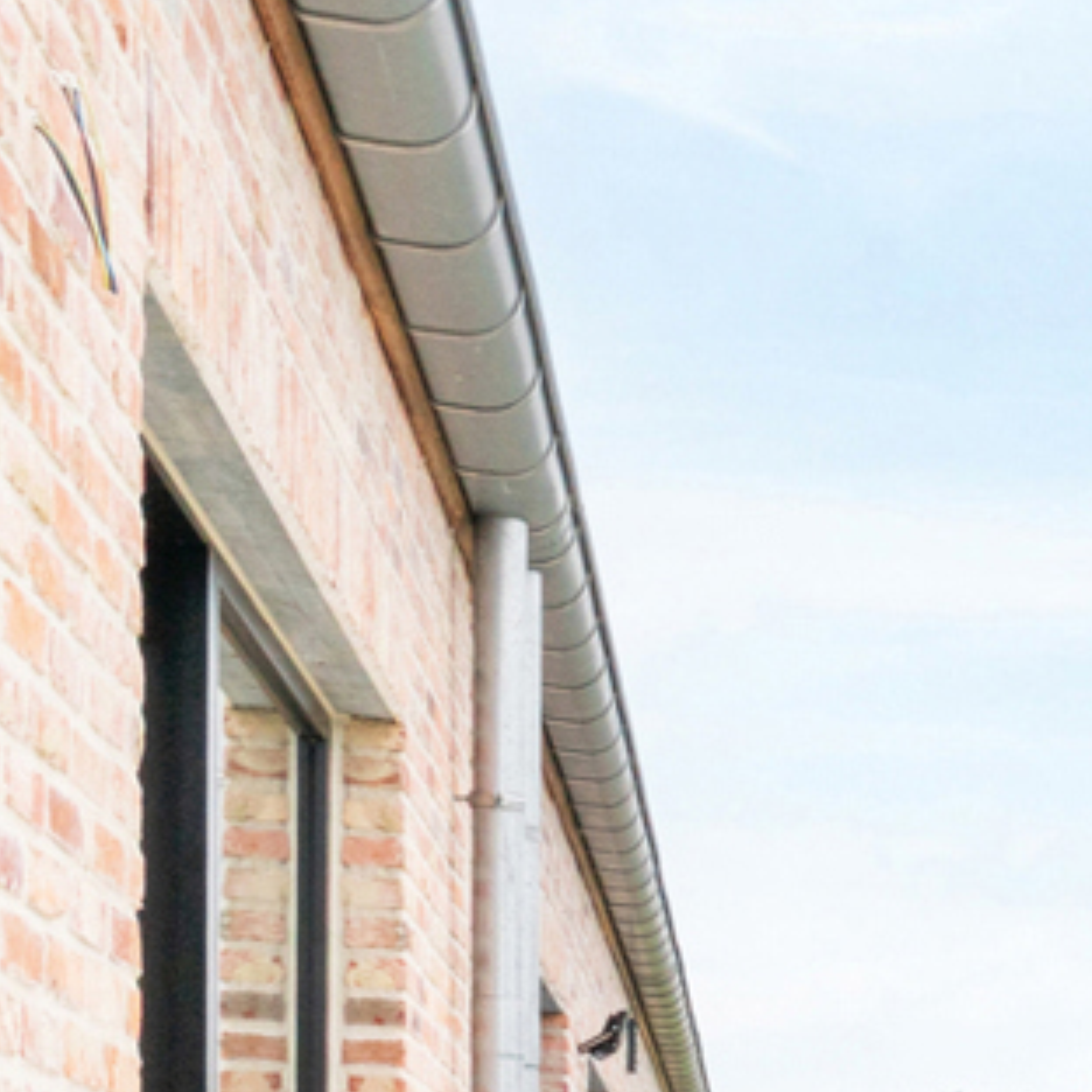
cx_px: 3048
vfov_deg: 17.0
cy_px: 1550
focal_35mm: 94
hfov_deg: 12.0
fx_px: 3355
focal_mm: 16
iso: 250
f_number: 11
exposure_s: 1/40
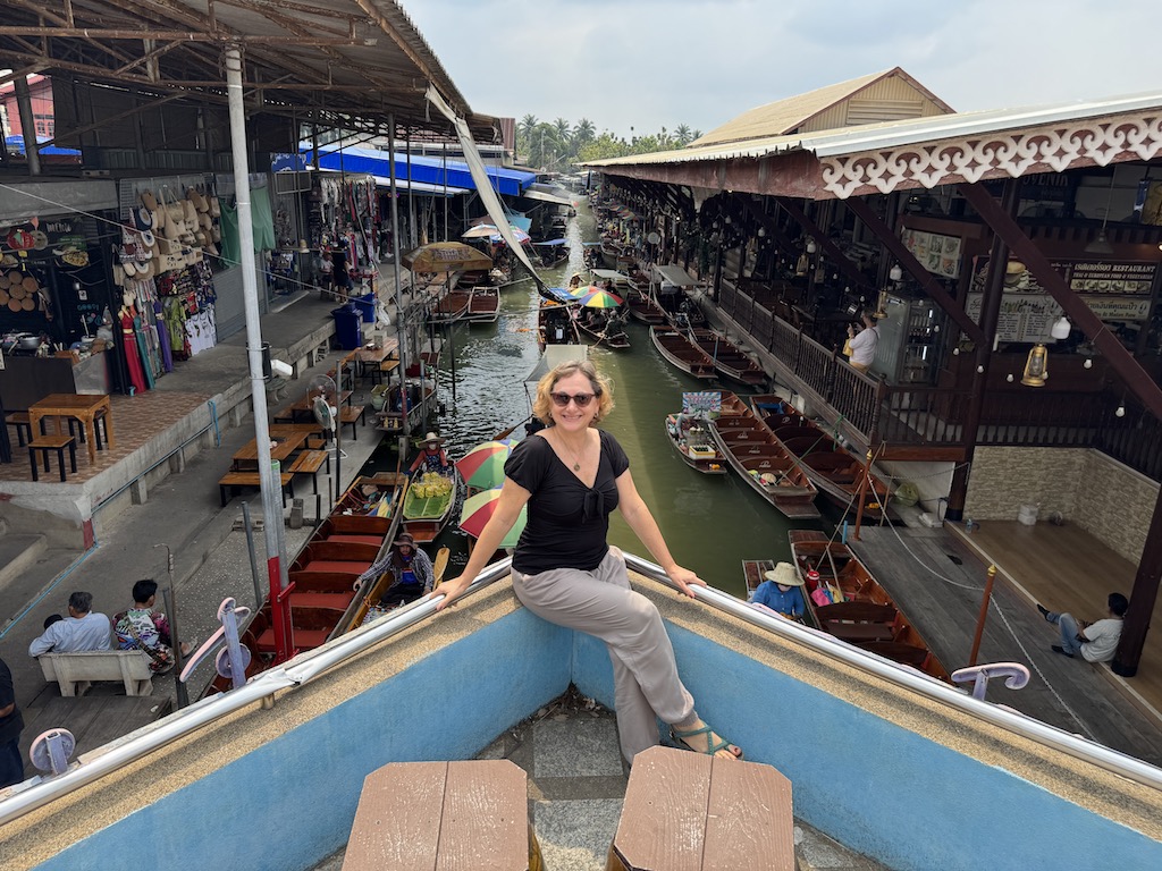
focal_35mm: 24
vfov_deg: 56.8
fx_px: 806
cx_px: 581
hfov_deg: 71.6
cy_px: 436
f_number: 1.78
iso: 80
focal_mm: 6.76
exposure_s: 1/1980
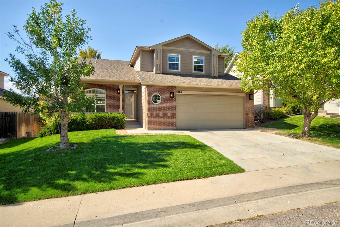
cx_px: 170
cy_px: 114
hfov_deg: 78.6
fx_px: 208
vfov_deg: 57.2
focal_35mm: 22
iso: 100
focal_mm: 22
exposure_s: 1/250
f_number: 10
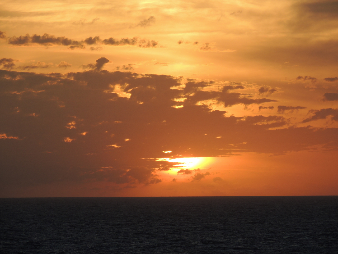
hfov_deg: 6.6
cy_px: 127
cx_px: 169
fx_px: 2929
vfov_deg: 5.0
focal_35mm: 300
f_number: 4.8
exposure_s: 1/500
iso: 100
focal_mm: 53.5
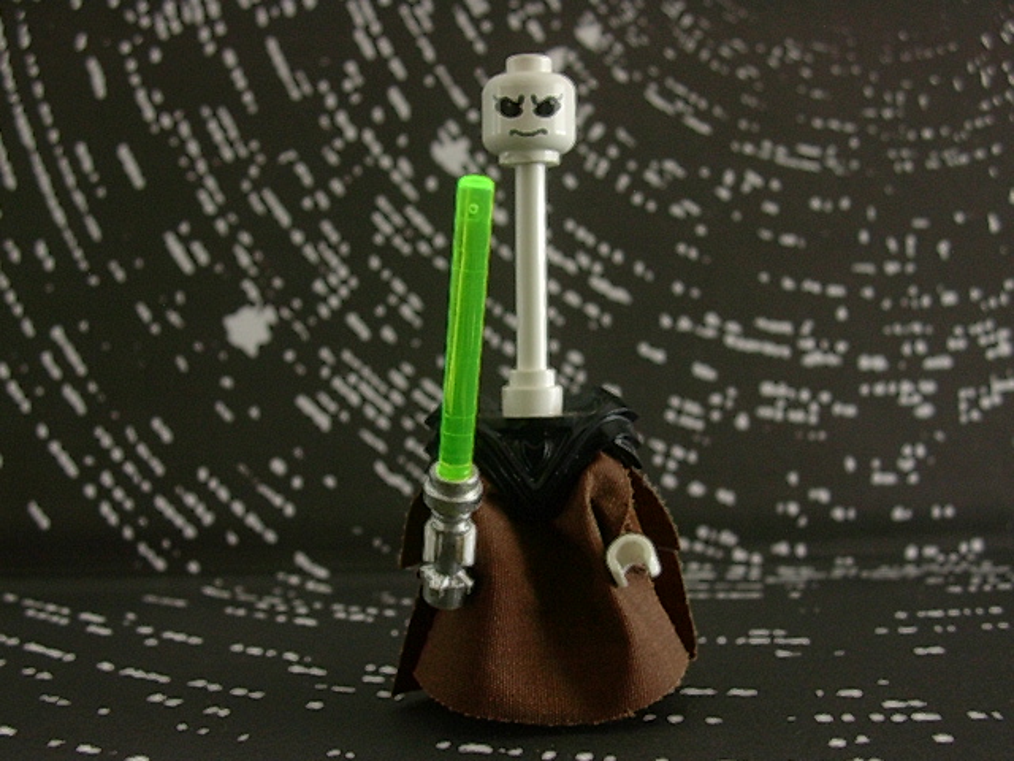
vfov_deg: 32.2
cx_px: 507
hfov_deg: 42.1
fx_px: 1318
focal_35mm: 45
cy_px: 380
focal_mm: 6.7
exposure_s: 1/8.9
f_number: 2.9
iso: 70
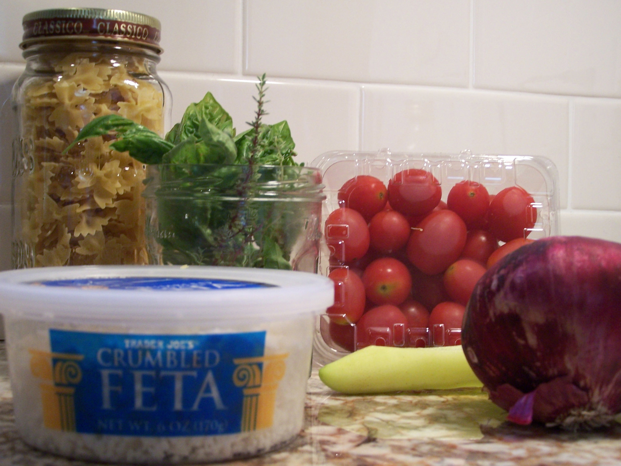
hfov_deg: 32.7
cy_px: 233
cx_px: 310
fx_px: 1058
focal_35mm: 59
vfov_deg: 24.8
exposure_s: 1/20
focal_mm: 9.8
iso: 140
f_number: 3.1
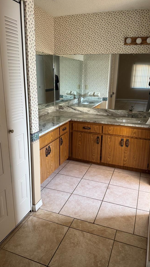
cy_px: 132
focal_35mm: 27
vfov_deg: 69.9
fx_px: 191
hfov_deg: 42.9
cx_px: 79
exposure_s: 1/60
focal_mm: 6.76
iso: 125
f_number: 1.78
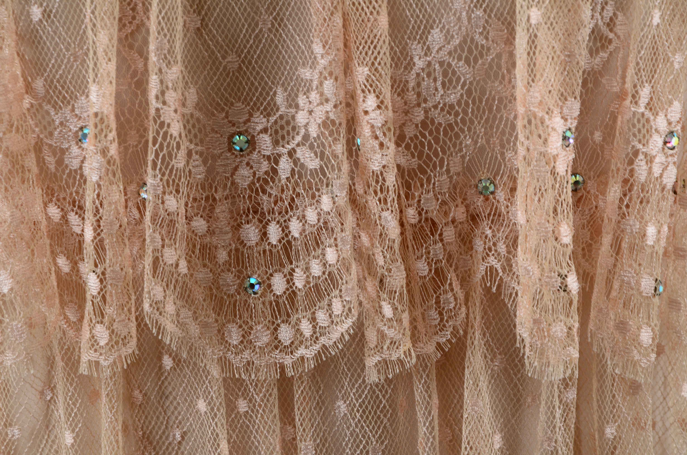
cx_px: 344
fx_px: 2999
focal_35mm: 158
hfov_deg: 13.1
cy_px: 228
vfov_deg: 8.7
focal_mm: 105
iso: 200
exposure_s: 1/160
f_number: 10
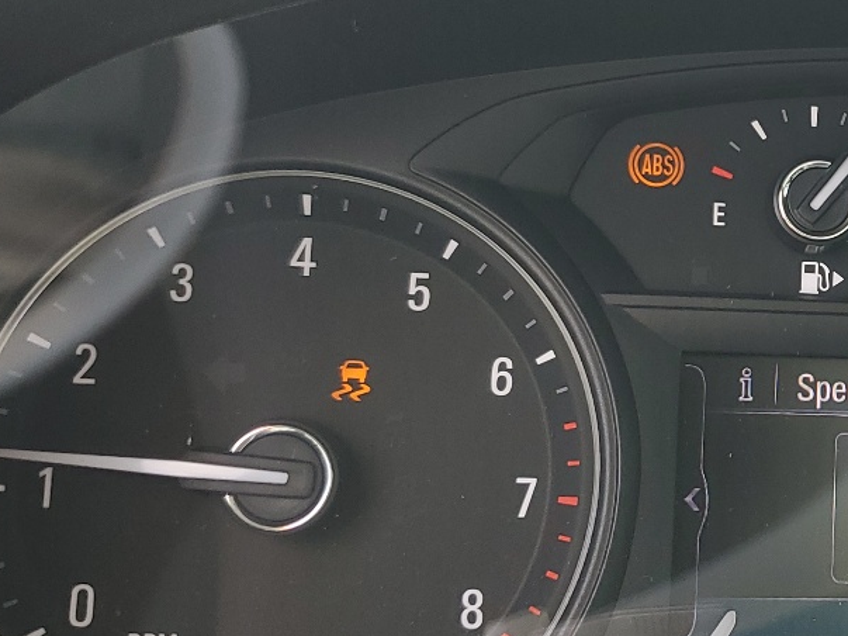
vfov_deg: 21.3
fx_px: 1690
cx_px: 880
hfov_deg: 26.4
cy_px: 249
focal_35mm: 69
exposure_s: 1/161
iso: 50
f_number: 1.5
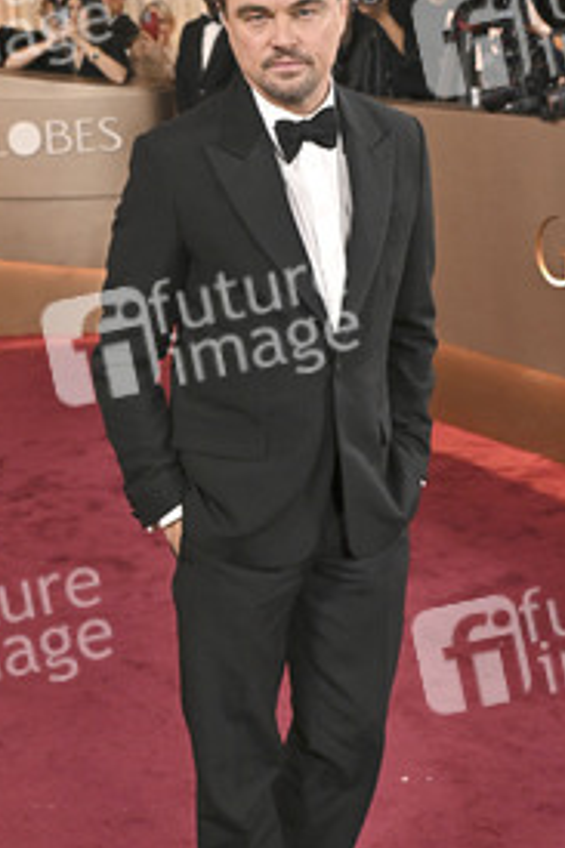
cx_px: 290
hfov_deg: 22.2
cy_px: 487
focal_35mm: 61
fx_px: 1438
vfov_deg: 32.8
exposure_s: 1/320
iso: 2500
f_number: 5.6
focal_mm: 42
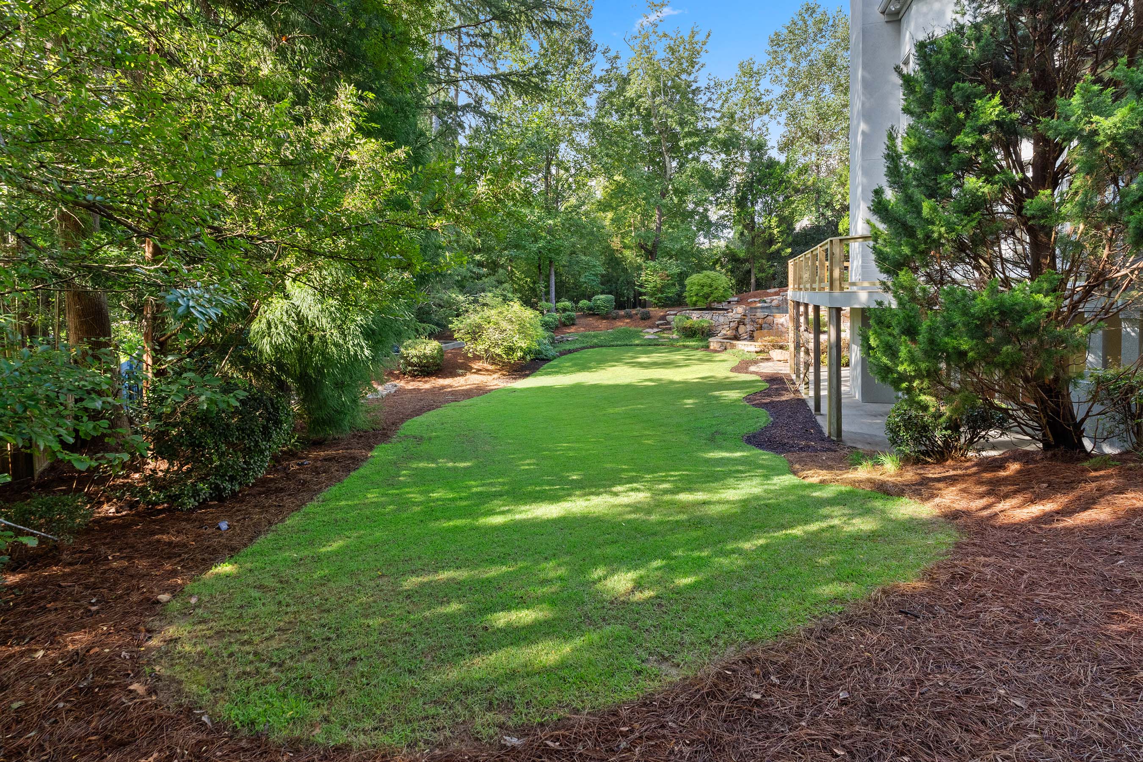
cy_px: 381
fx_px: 540
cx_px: 572
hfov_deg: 93.3
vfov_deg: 70.4
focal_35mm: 17
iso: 1250
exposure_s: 1/80
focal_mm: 17
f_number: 9
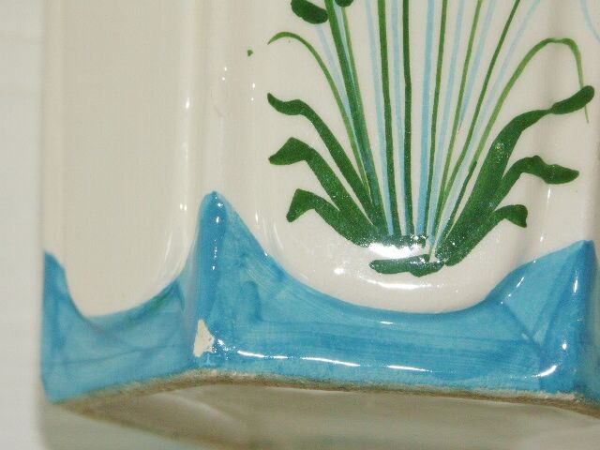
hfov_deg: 9.9
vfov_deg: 7.4
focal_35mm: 200
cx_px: 300
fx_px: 3467
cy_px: 225
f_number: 5.6
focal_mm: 50.69
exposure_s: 1/200
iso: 100
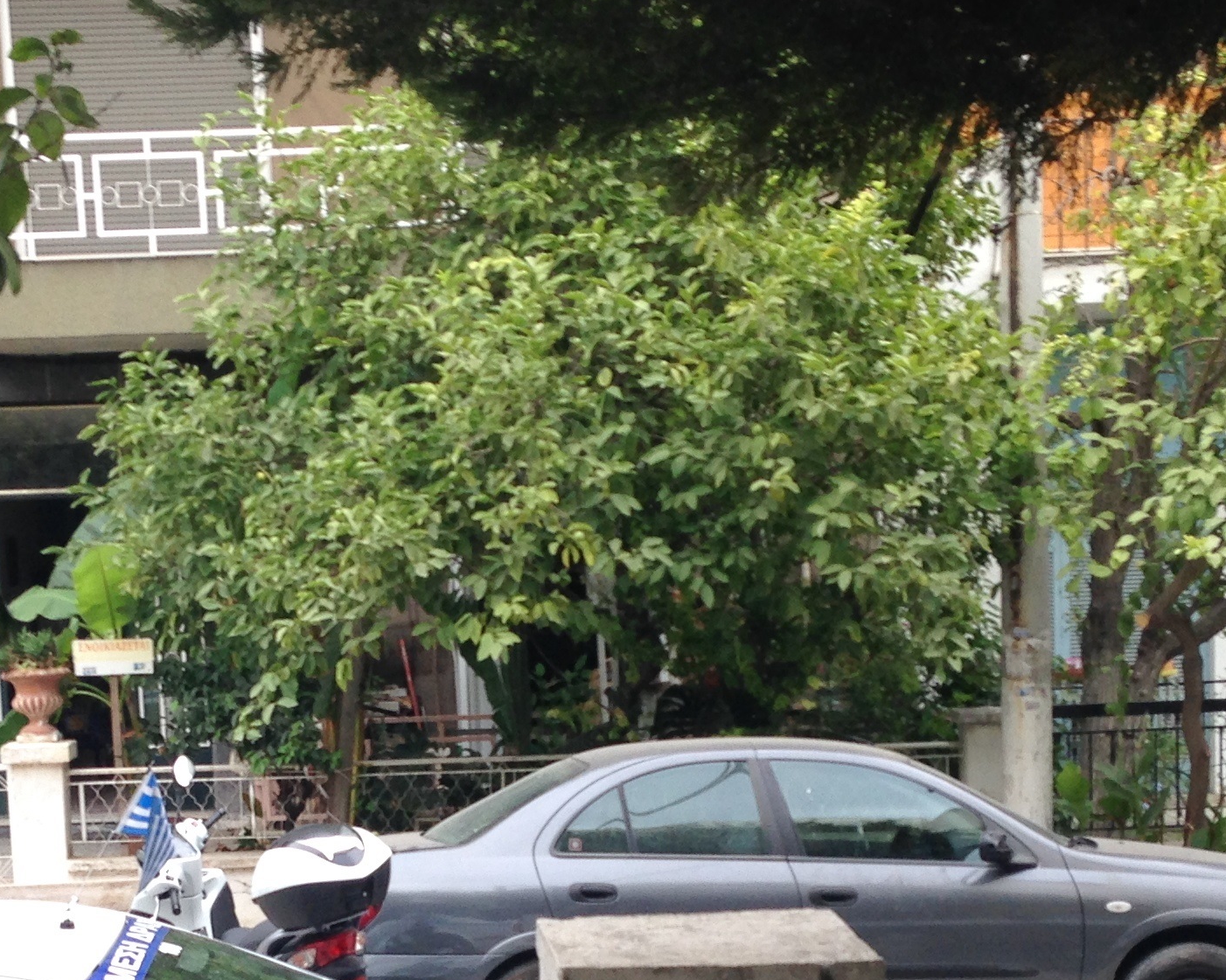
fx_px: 2721
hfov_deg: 25.3
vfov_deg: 20.0
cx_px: 404
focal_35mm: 75
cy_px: 900
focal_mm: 4.12
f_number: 2.4
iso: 50
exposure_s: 1/180
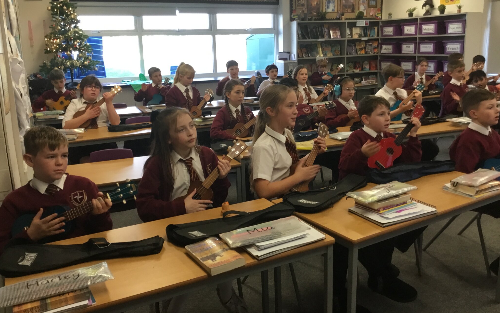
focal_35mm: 33
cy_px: 142
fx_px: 450
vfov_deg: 38.3
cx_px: 249
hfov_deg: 58.1
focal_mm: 3.3
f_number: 2.4
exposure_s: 1/33
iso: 80
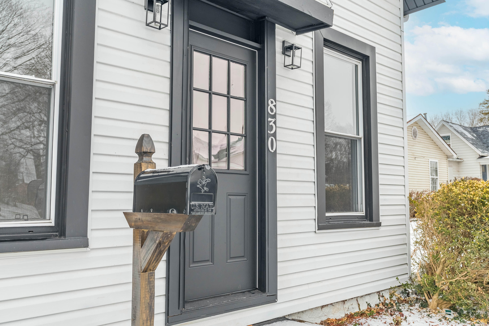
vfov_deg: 42.3
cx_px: 244
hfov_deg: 60.3
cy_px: 163
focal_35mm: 31
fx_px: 421
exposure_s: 1/400
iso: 500
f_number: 8
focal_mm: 31
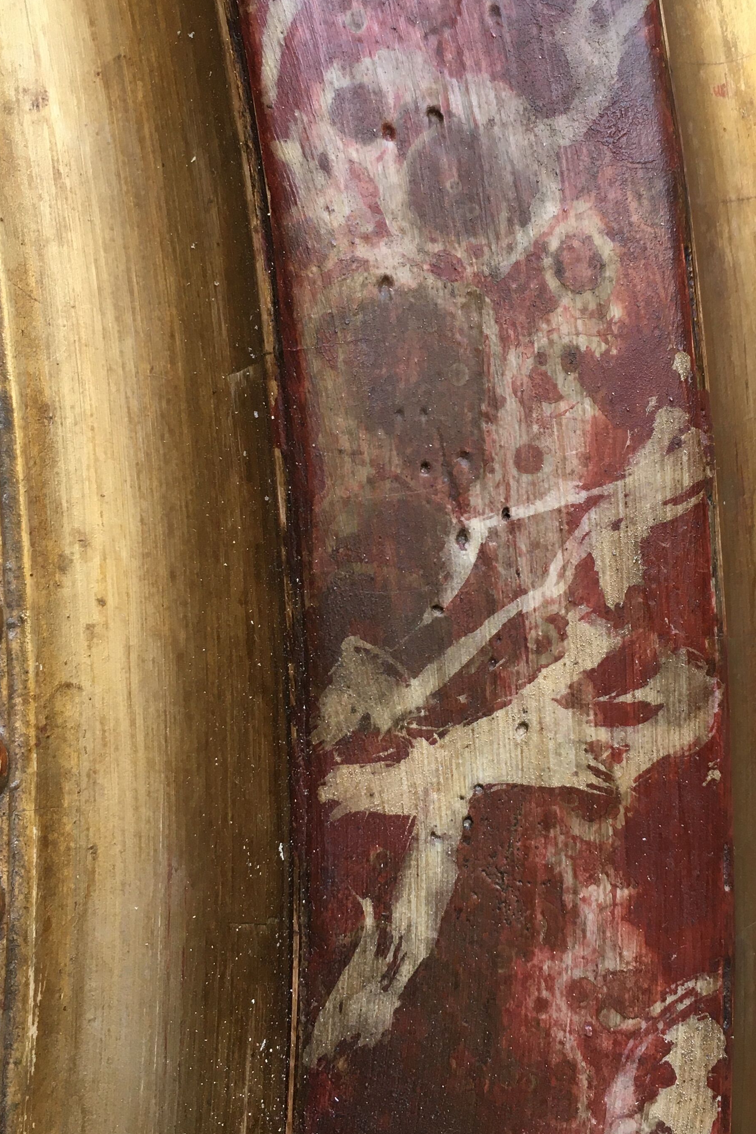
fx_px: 1417
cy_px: 515
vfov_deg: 43.6
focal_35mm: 45
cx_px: 451
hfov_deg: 29.8
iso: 25
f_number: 2.2
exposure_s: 1/33
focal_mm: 4.15
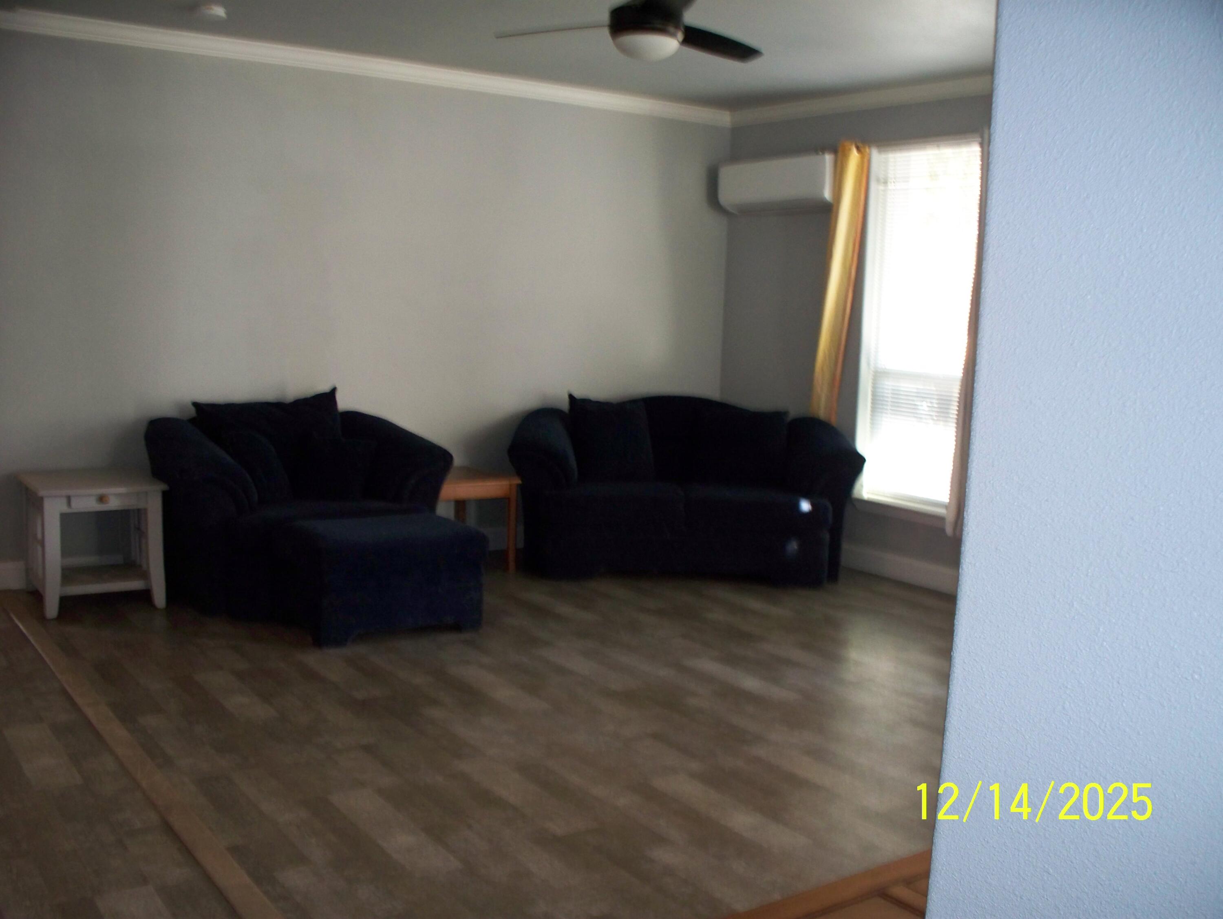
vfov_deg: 39.7
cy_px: 460
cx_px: 612
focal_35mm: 36
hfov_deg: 51.3
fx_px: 1273
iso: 200
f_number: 2.8
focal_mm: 7.54
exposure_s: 1/30
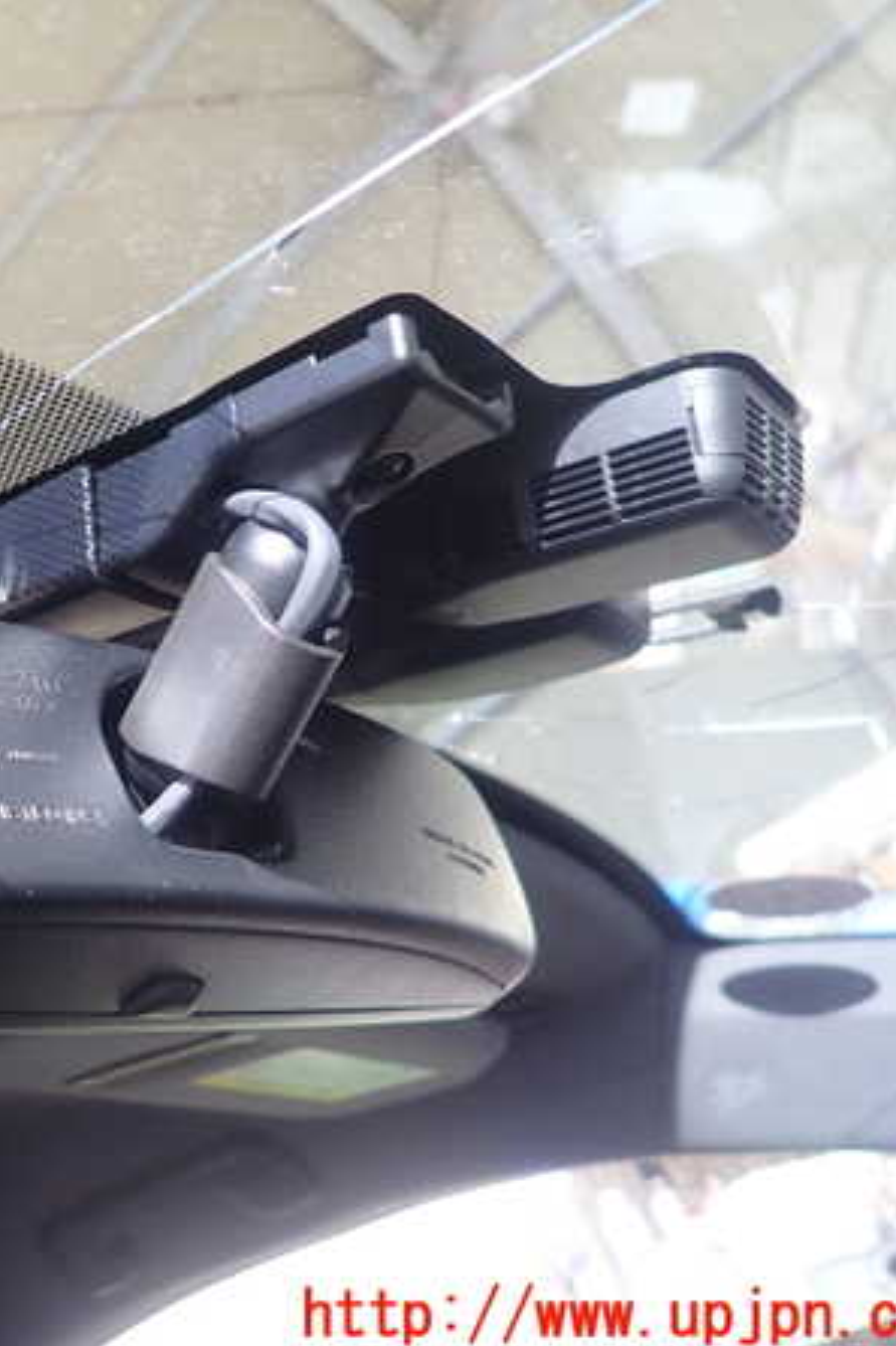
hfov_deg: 35.4
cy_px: 676
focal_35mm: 35
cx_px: 78
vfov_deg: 54.5
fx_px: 1308
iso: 160
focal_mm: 4.5
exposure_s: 1/60
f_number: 2
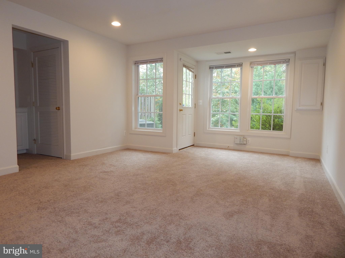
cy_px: 129
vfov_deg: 61.1
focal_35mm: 22
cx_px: 172
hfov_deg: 76.4
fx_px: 219
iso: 160
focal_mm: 4
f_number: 3
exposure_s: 1/30
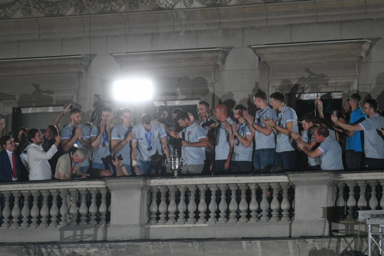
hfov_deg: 6.9
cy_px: 128
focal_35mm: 300
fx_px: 3200
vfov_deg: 4.6
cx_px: 192
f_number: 2.8
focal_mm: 200
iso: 2000
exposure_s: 1/500
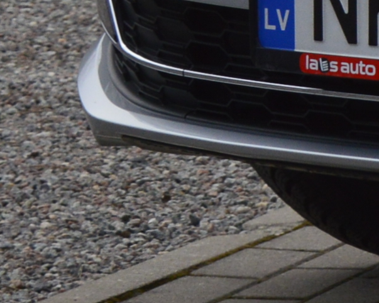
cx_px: 1349
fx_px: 4721
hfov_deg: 4.3
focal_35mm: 421
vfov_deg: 3.6
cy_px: -359
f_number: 10
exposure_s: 1/250
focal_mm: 40
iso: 400
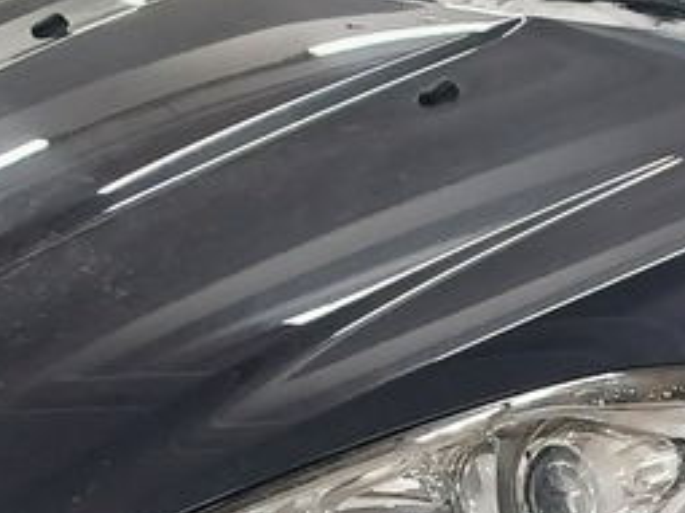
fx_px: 2789
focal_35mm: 141
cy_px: 521
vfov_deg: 10.4
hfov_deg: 13.8
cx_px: 717
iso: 250
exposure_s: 1/33
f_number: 1.8
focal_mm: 4.6
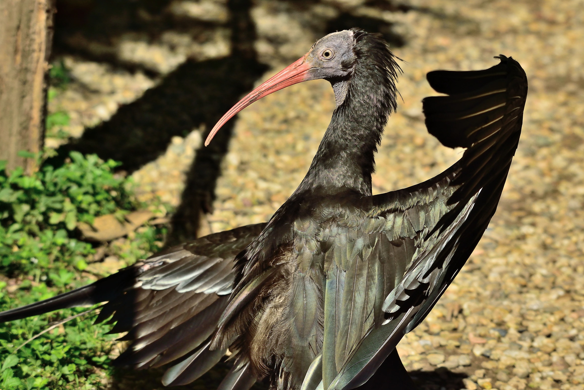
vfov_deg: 3.6
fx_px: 6197
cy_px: 194
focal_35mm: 382
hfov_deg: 5.4
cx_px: 292
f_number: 8
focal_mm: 250
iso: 560
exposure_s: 1/1000
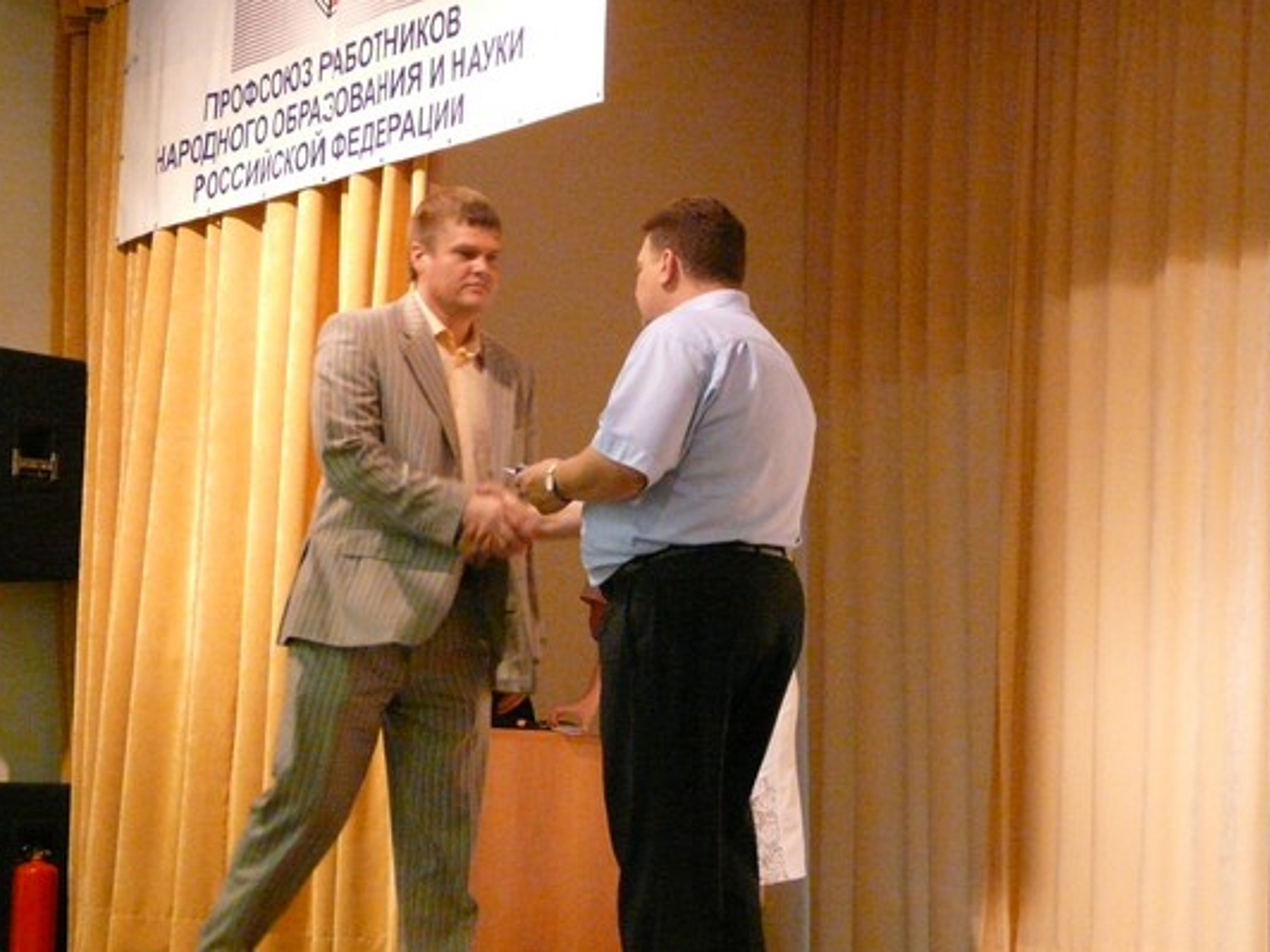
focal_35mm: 92
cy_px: 534
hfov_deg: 21.3
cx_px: 536
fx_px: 3375
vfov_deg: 16.1
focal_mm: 12.3
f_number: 3.2
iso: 800
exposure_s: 1/80
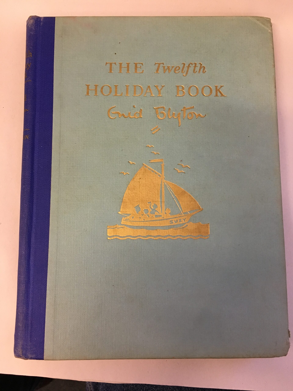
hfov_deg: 48.2
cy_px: 196
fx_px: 327
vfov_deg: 61.7
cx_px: 146
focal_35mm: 29
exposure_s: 1/33
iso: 200
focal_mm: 4.15
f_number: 2.2
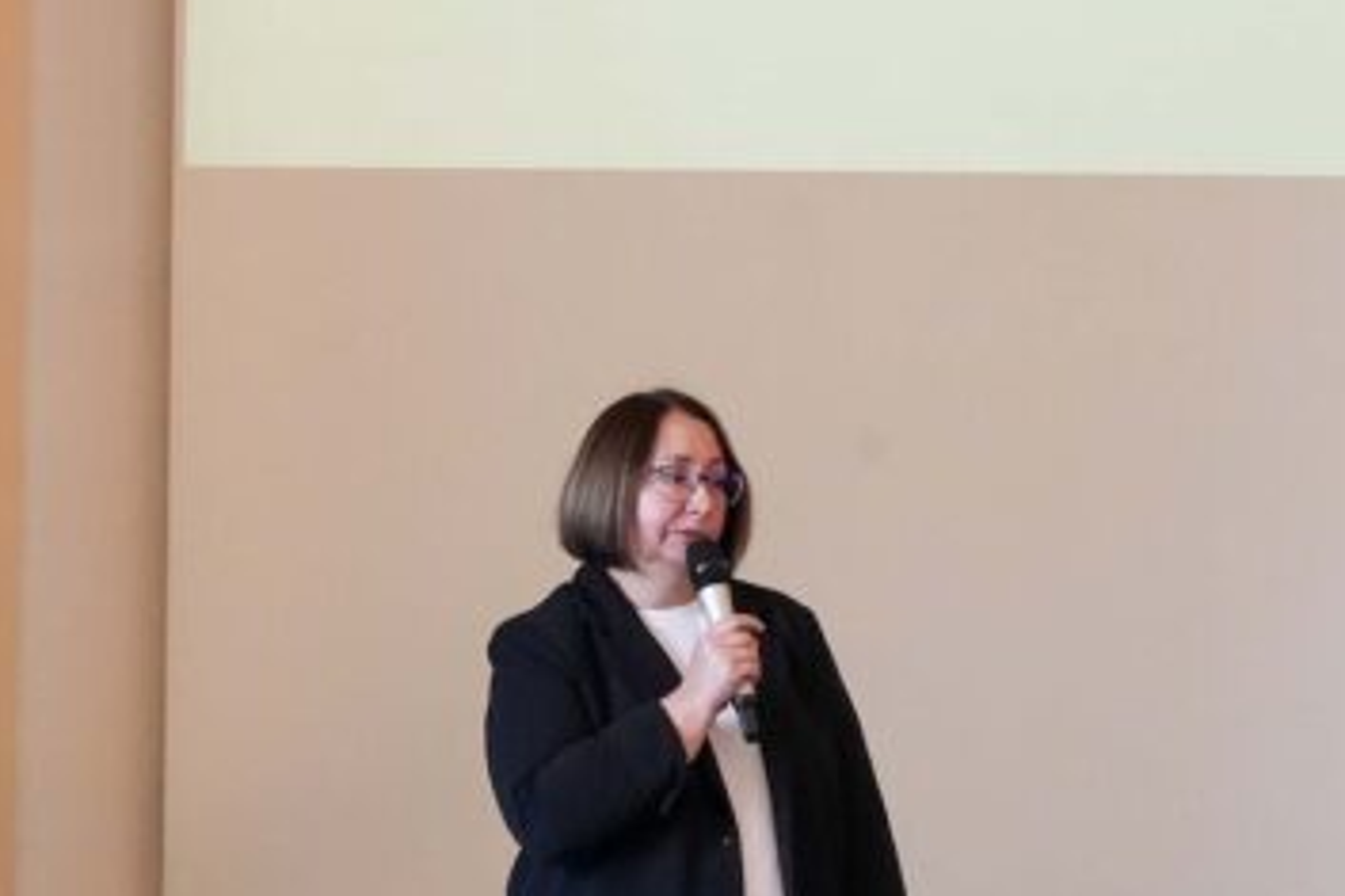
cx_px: 747
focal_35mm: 305
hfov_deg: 6.8
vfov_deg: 4.5
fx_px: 11389
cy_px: 627
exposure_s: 1/125
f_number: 10
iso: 8000
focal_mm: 105
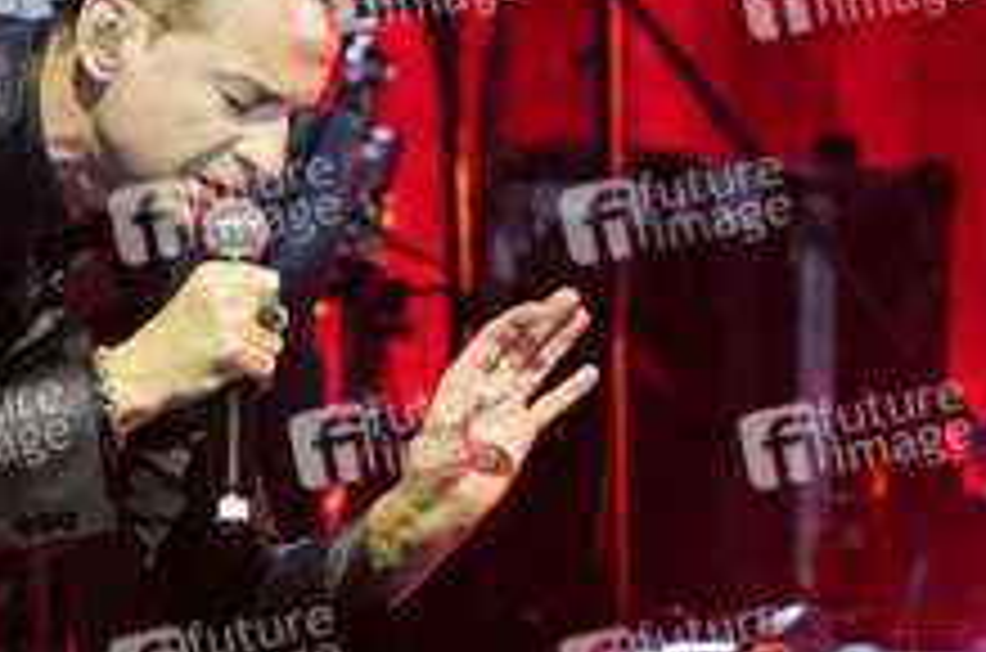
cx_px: 286
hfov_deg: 1.7
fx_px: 33834
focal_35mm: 1238
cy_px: 324
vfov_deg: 1.1
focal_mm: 600
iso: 4000
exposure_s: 1/320
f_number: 6.3
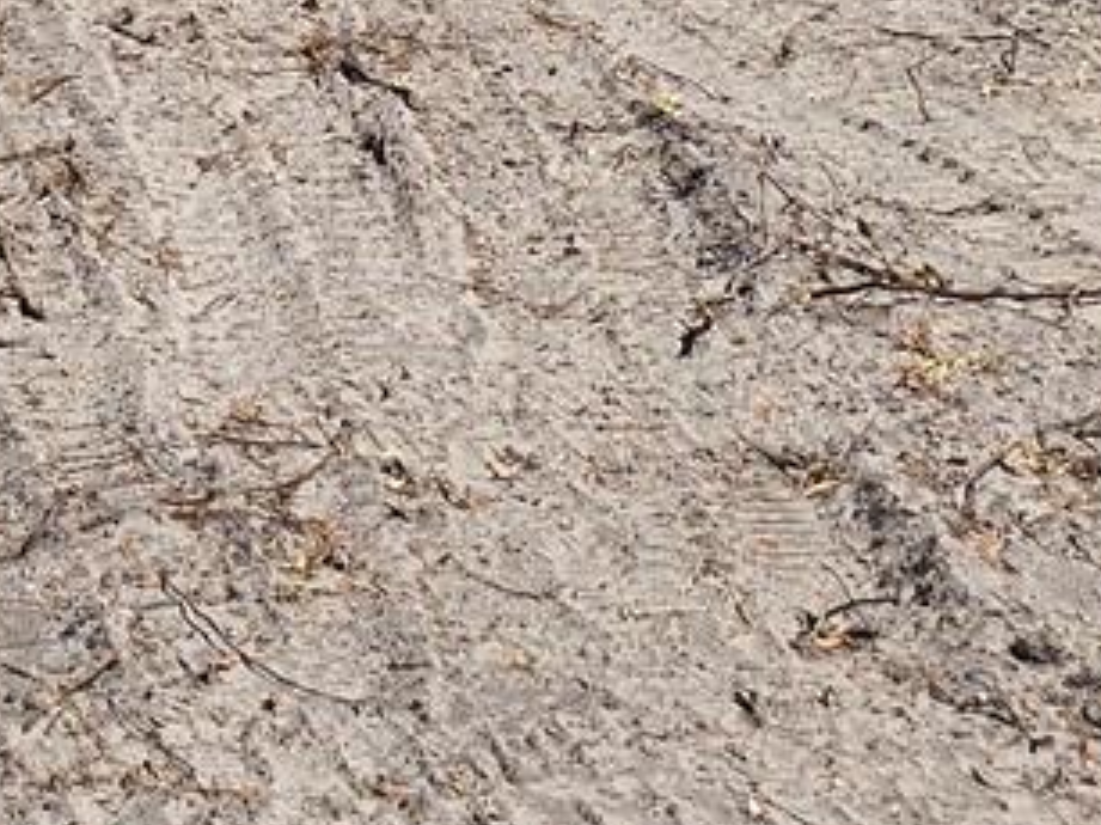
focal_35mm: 120
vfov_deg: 11.1
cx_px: -337
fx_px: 3815
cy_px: -872
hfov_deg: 15.6
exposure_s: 1/805
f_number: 1.7
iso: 12
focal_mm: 6.3
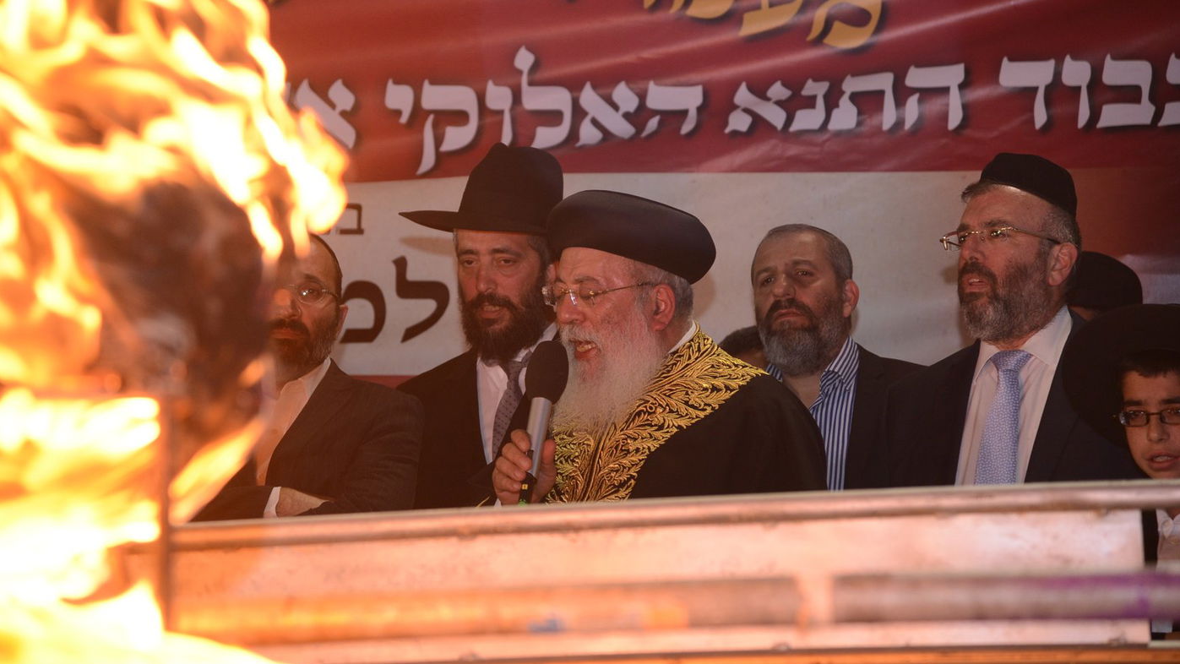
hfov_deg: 17.0
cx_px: 590
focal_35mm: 126
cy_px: 313
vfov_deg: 9.6
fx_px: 3943
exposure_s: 1/160
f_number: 4.5
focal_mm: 120
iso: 1250
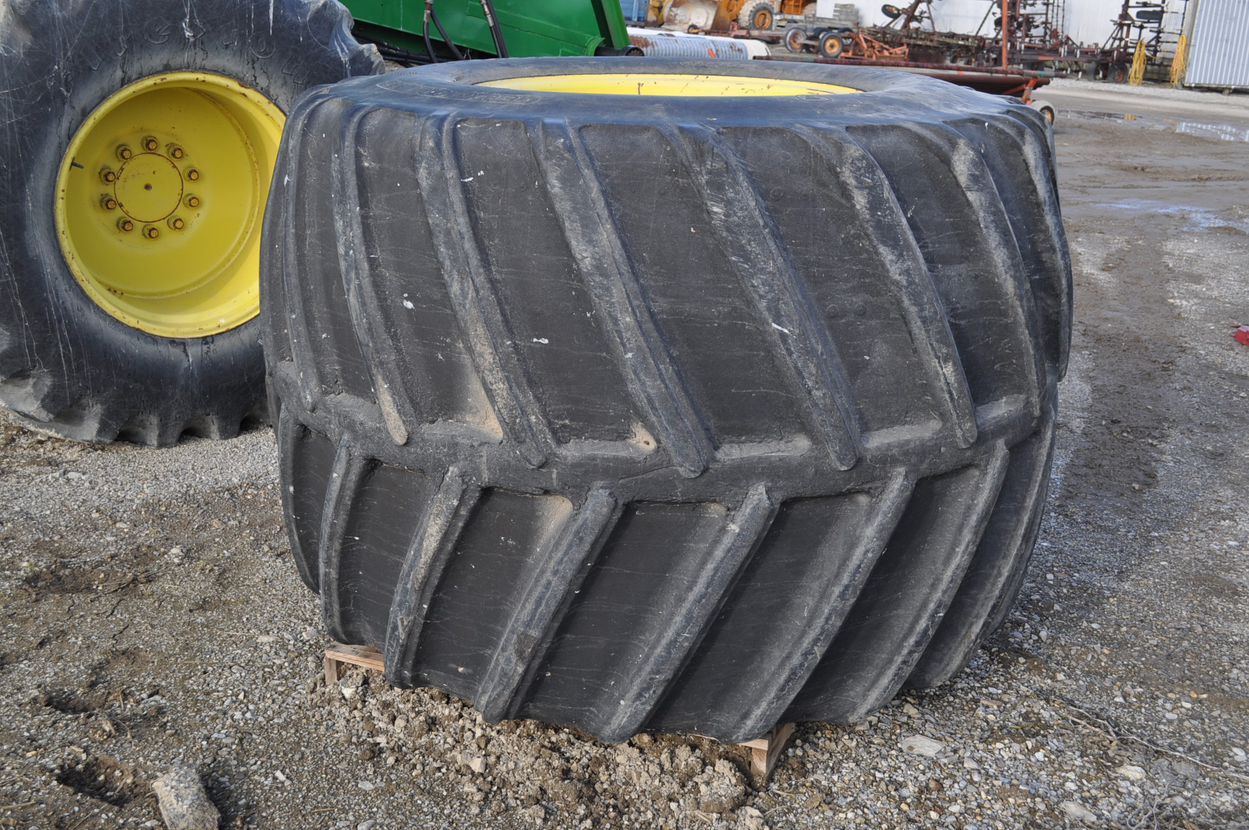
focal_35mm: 39
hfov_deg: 49.6
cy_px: 415
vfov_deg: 34.1
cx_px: 624
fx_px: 1351
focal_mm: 26
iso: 200
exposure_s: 1/160
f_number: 6.3
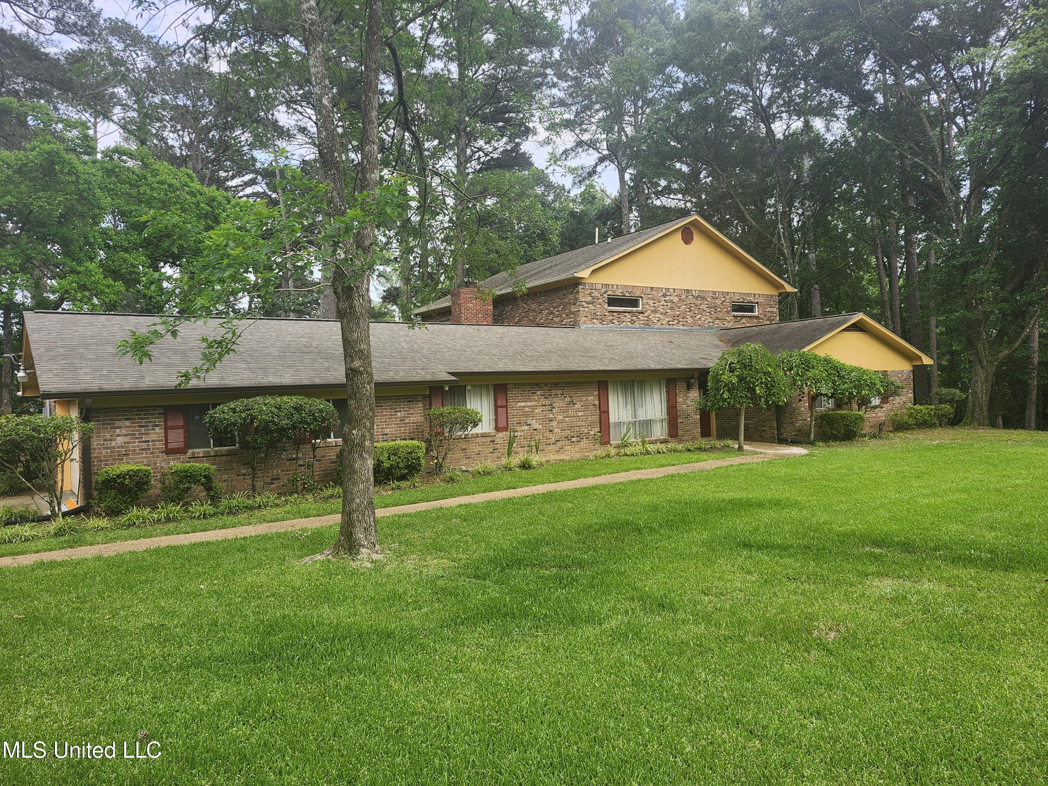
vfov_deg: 58.9
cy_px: 393
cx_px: 524
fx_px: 696
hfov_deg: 73.9
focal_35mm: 23
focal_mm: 5.54
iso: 25
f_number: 1.8
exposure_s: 1/205
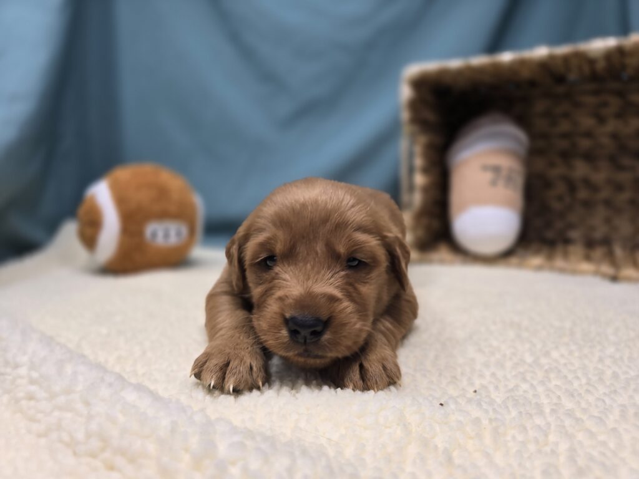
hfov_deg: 73.9
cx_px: 320
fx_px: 425
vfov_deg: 58.9
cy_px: 240
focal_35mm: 23
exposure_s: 1/120
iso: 64
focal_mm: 6.3
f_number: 1.7
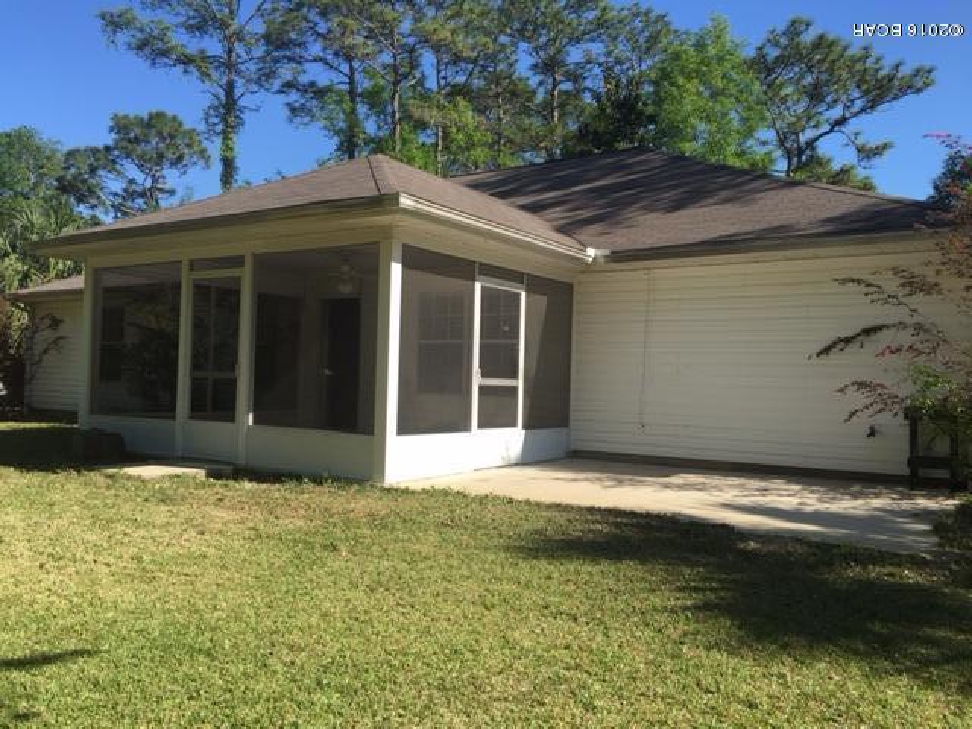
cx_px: 486
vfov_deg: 48.2
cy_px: 364
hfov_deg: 61.7
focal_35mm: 29
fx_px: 814
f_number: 2.2
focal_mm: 4.15
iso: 32
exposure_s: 1/1276
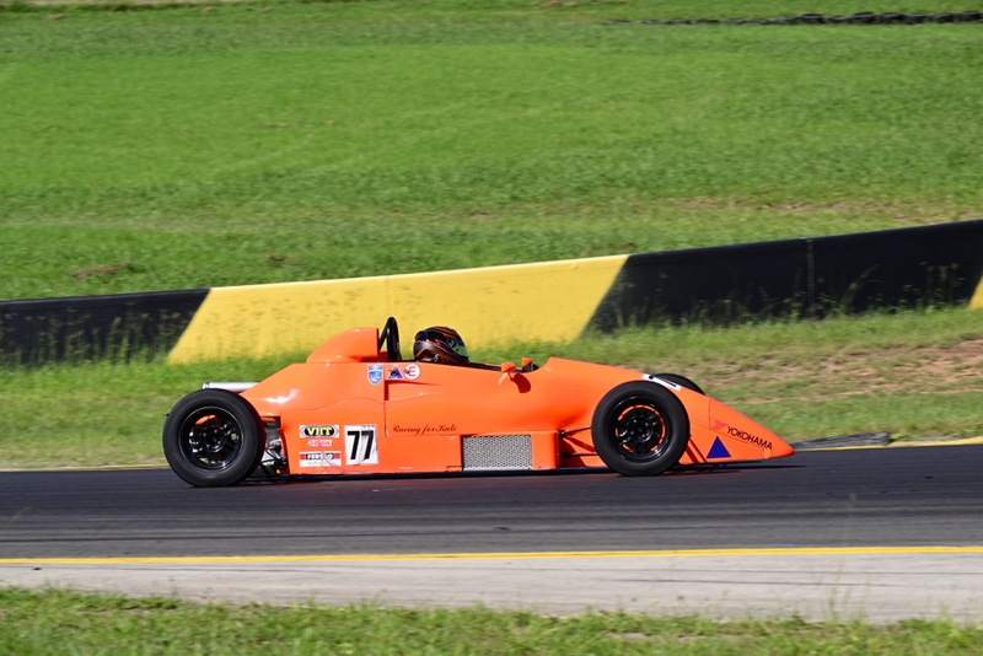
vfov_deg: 6.9
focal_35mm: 200
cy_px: 328
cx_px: 492
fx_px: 5463
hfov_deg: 10.3
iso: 400
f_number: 11
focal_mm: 200
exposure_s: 1/640
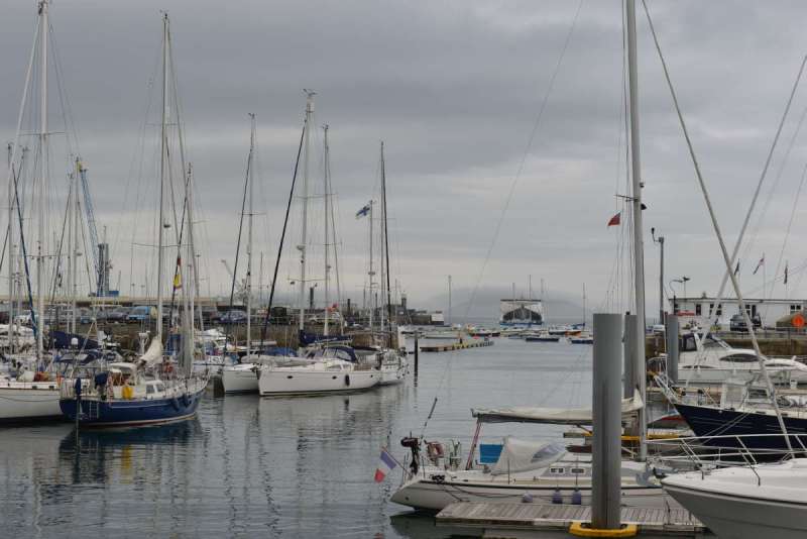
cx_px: 404
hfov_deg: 28.8
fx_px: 1570
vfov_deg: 19.5
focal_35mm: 70
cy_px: 270
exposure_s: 1/320
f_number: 10
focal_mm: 70
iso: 125
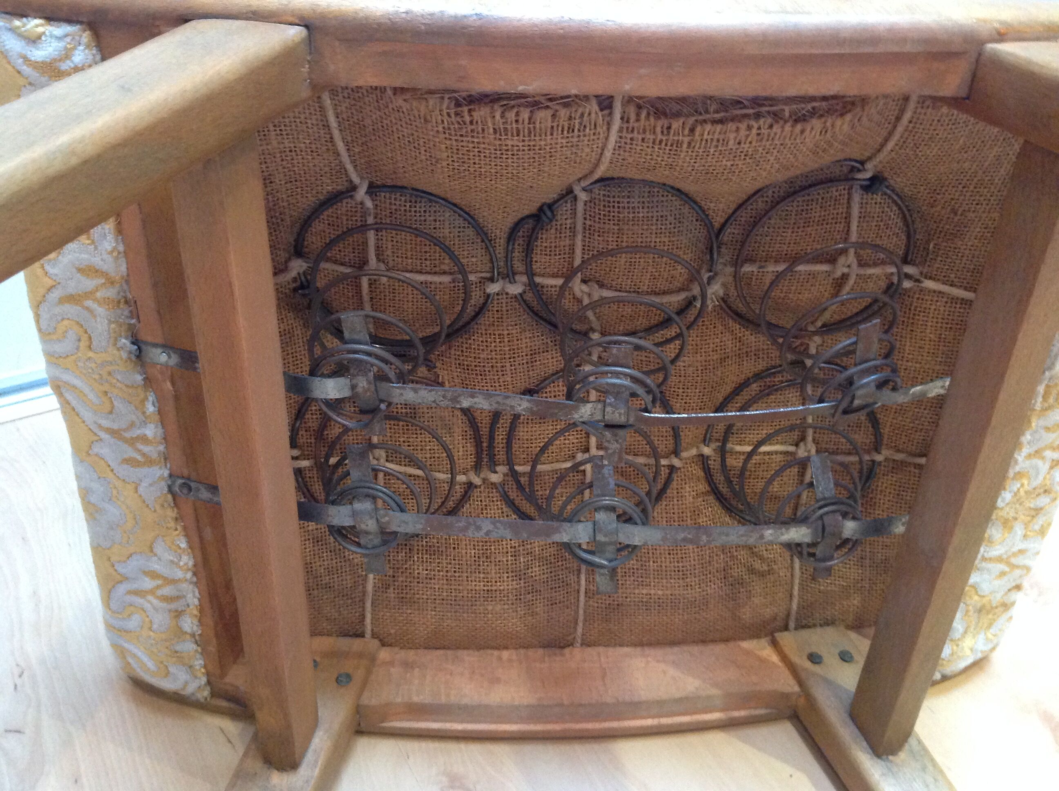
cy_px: 396
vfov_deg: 40.6
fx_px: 1069
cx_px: 530
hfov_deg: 52.7
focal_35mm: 35
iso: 400
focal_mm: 4.28
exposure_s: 1/15
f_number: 2.4
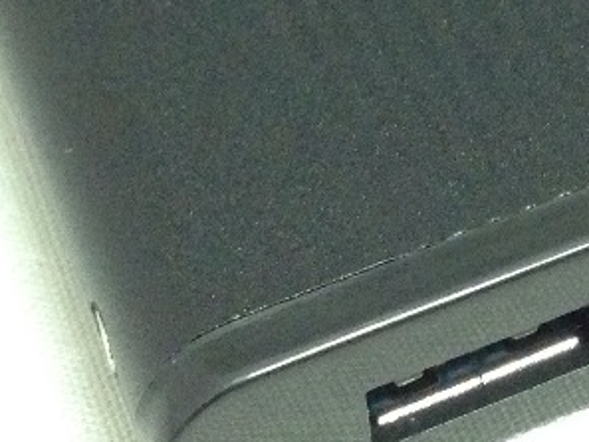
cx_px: 472
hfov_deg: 13.8
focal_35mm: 142
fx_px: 2417
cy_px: -238
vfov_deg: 10.1
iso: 320
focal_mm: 4.12
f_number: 2.4
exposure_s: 1/20
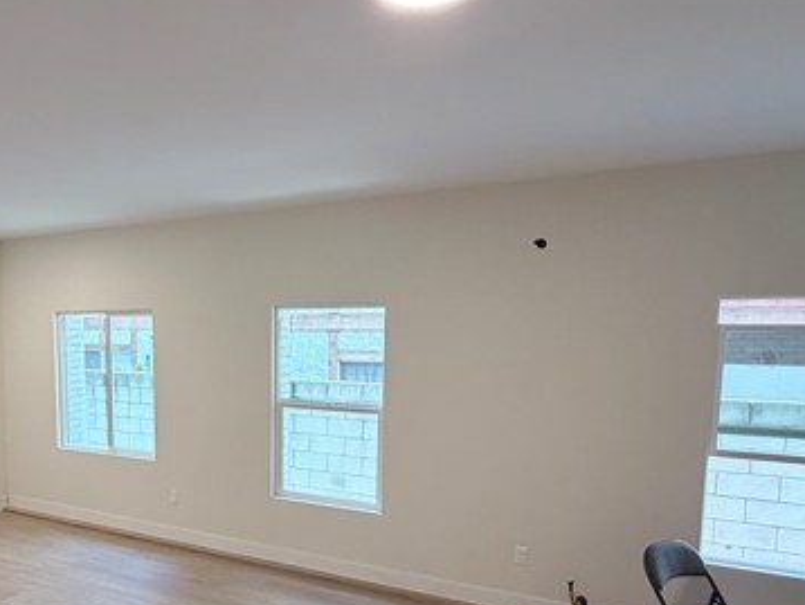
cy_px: 382
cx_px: 265
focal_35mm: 25
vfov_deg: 54.2
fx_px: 582
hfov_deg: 67.4
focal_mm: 2.22
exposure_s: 1/120
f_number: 2.2
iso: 320
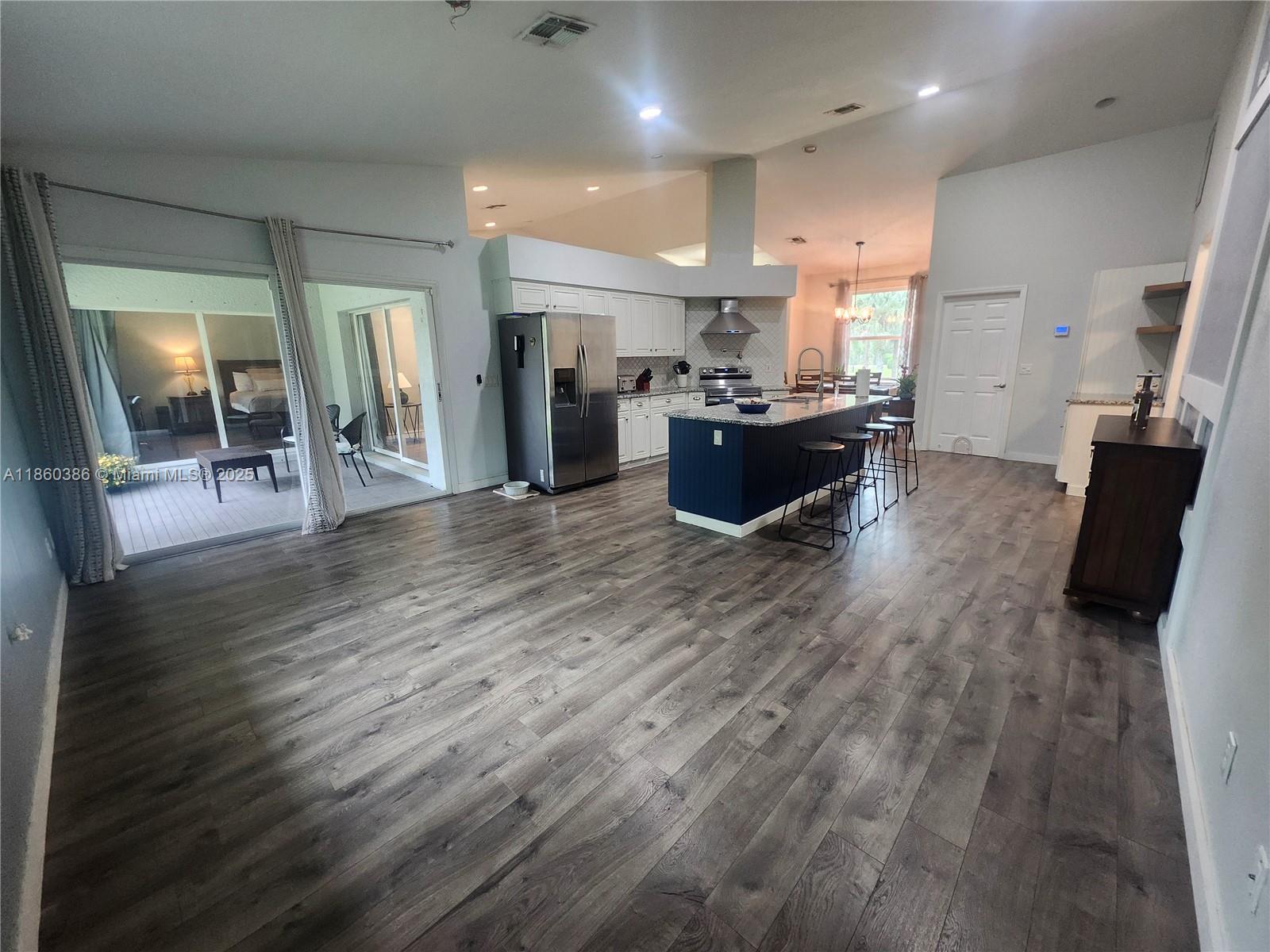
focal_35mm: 13
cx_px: 635
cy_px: 476
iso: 400
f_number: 2.2
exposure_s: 1/30
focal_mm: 1.74
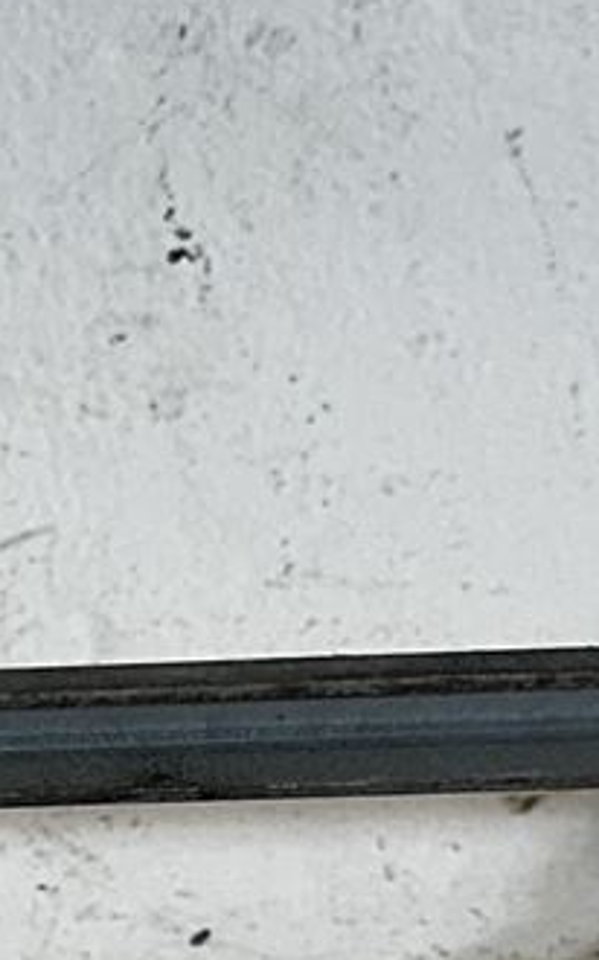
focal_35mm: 158
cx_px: -1003
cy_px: 986
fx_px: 4130
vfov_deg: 13.1
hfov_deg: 7.5
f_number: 1.78
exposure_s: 1/100
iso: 50
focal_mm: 6.86
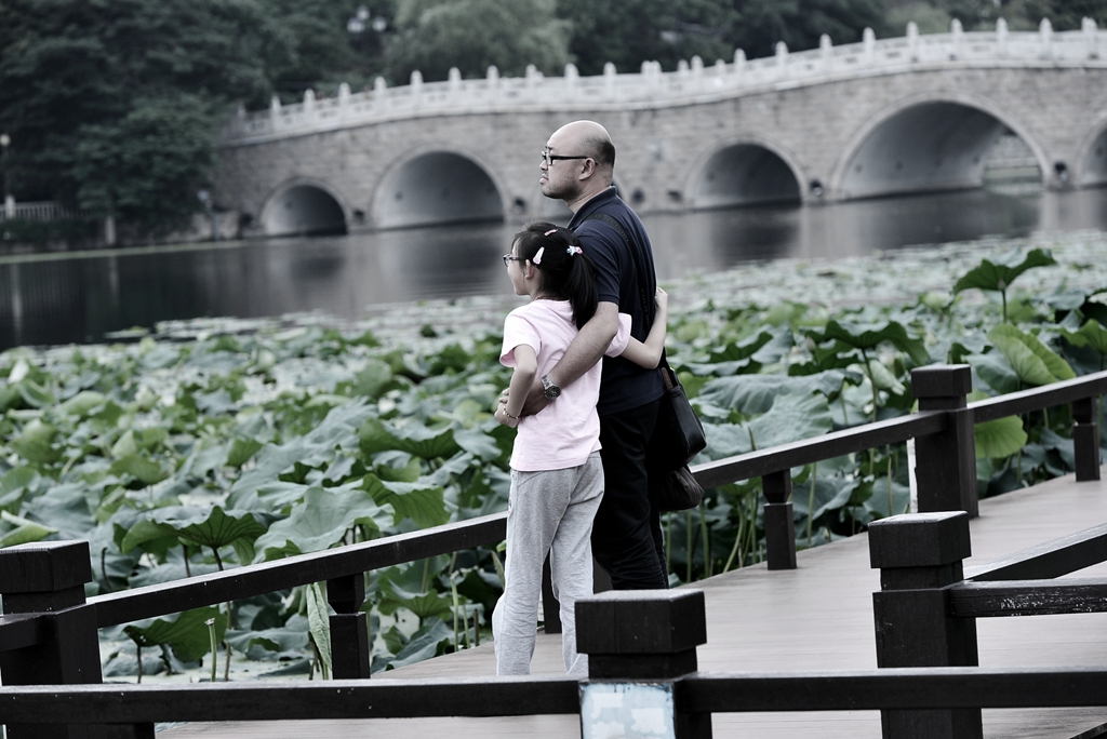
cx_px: 554
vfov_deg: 8.6
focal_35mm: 160
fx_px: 4923
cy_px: 370
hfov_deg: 12.8
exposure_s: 1/80
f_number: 6.3
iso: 400
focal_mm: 160
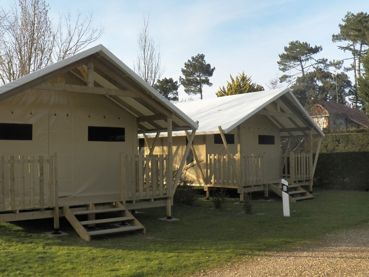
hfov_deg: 47.3
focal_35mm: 39
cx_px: 136
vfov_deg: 36.9
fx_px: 416
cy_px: 133
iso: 125
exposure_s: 1/1000
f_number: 4
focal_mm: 4.9
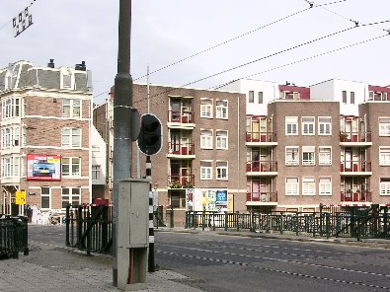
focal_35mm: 52
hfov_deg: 36.7
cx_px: 236
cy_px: 194
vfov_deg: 27.8
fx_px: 586
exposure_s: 1/122
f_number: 7.1
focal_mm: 8.9
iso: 50
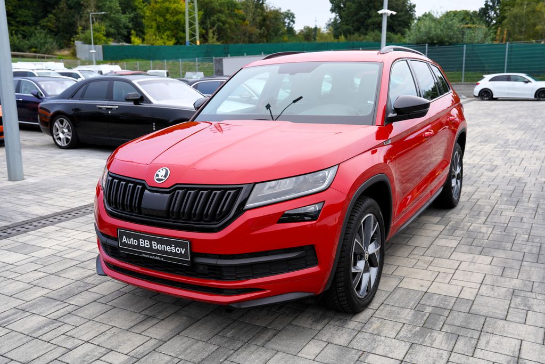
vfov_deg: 40.0
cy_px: 182
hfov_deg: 57.2
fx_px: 500
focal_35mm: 33
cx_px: 272
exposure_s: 1/125
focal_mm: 33
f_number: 5
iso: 100
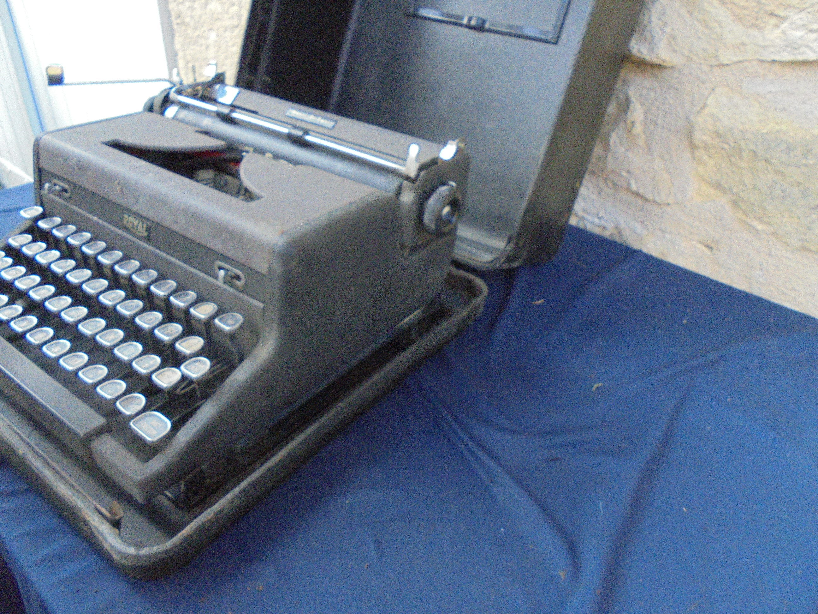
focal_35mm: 26
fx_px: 614
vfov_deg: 53.1
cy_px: 307
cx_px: 409
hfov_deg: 67.3
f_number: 3.5
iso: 640
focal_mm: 4.6
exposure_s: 1/250
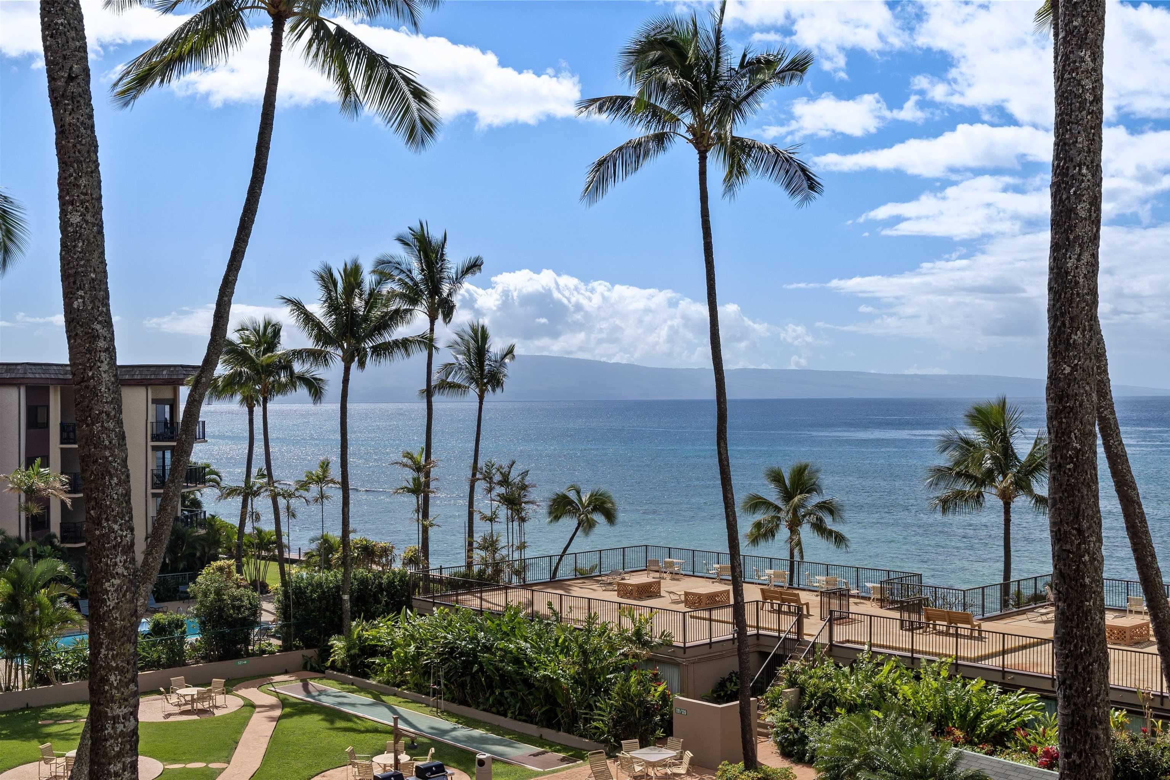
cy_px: 390
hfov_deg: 46.4
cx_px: 585
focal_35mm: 42
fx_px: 1365
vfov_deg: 31.9
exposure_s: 1/640
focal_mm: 28
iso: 100
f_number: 8
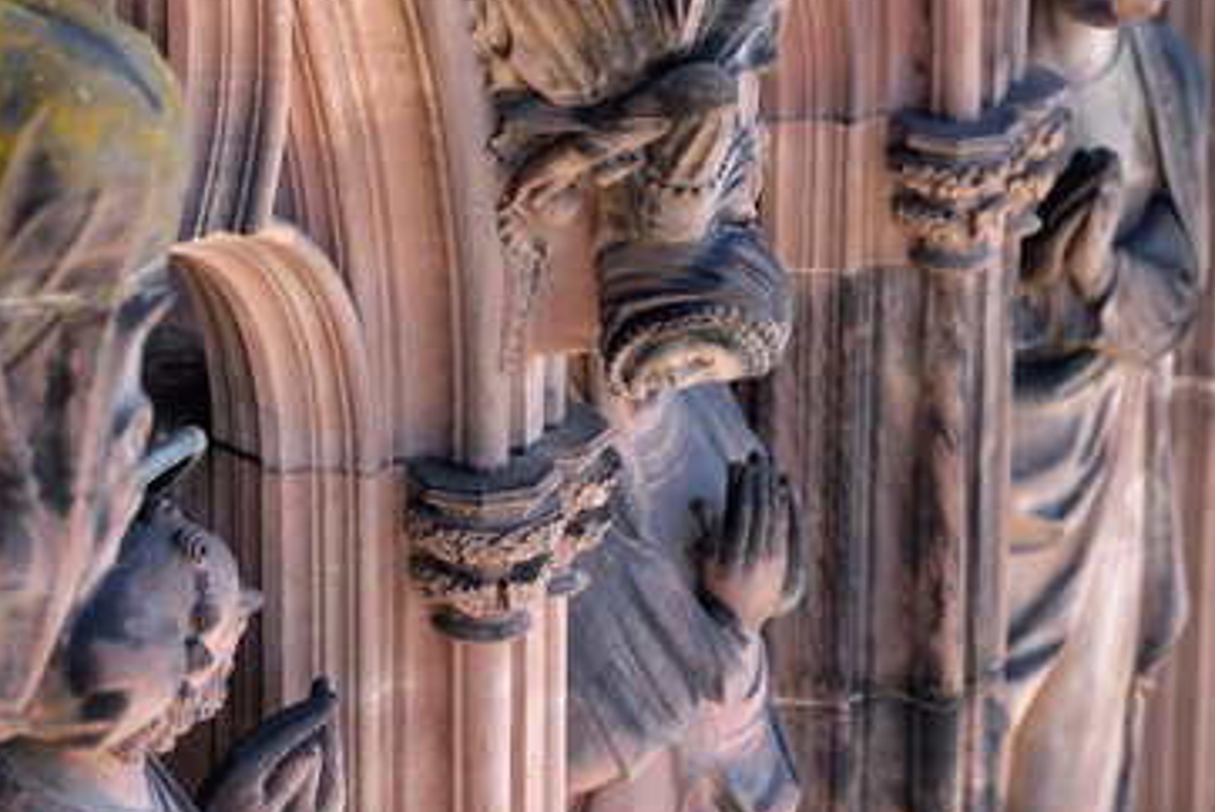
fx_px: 6654
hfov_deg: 10.4
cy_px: 416
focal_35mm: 197
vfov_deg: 7.0
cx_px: 534
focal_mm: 170
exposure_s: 1/320
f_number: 4
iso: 200
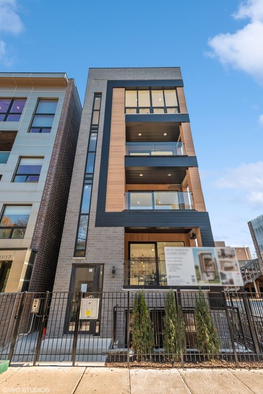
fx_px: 186
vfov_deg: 93.3
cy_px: 197
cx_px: 132
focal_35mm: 17
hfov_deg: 70.5
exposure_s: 1/200
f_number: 8
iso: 400
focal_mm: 17
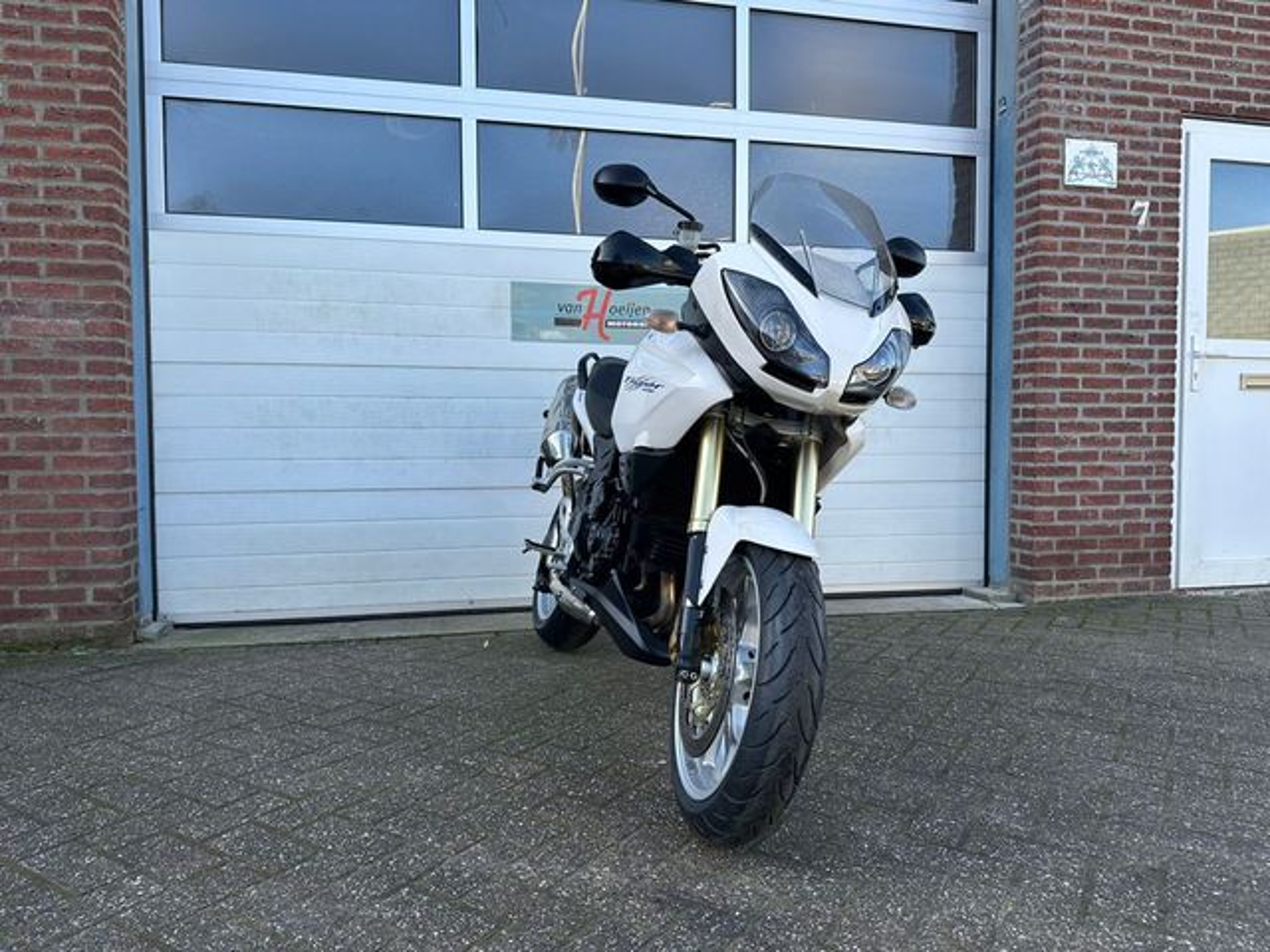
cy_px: 476
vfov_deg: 56.8
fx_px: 881
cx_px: 635
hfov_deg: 71.6
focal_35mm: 24
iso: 80
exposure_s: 1/943
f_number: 1.78
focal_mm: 6.86
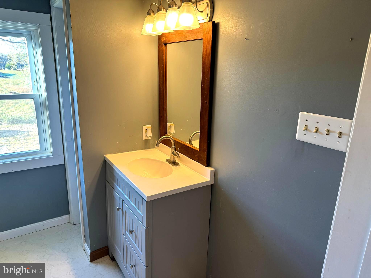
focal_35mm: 24
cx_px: 186
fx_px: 257
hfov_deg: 71.6
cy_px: 139
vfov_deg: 56.8
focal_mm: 6.76
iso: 160
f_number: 1.78
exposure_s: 1/120
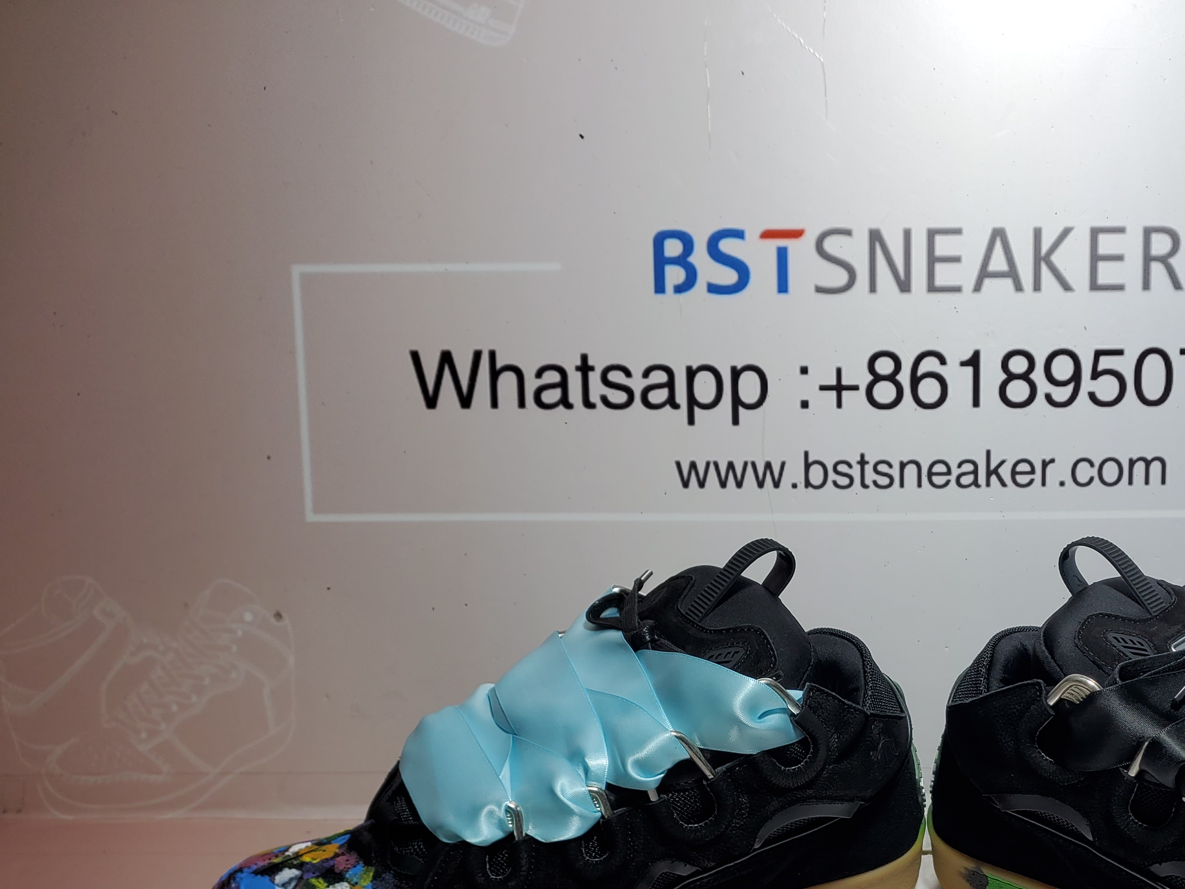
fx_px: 1369
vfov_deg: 35.2
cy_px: 670
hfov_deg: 45.3
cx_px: 879
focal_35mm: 40
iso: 50
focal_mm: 4.3
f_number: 1.5
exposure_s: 1/720
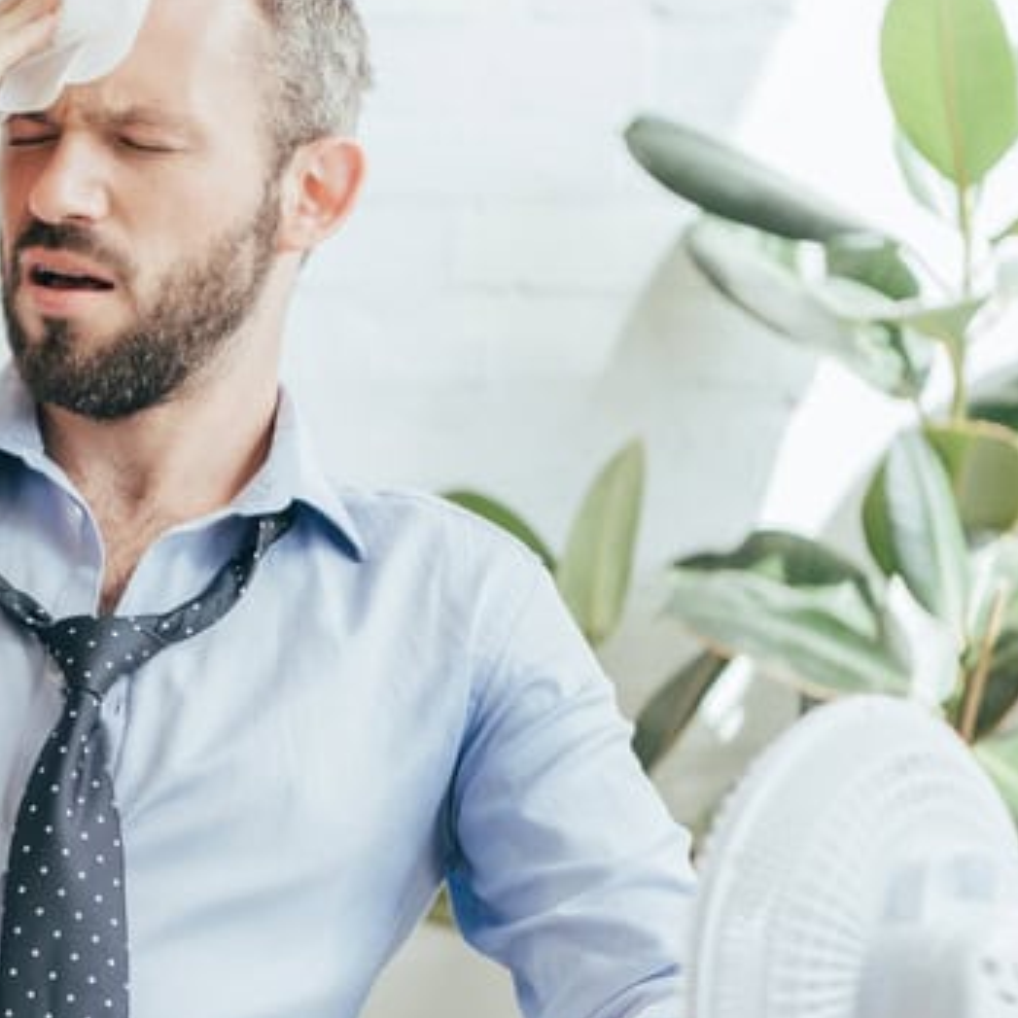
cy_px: 629
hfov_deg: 10.9
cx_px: -179
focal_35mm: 158
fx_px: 5257
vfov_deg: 11.1
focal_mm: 65
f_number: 3.5
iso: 250
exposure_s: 1/320
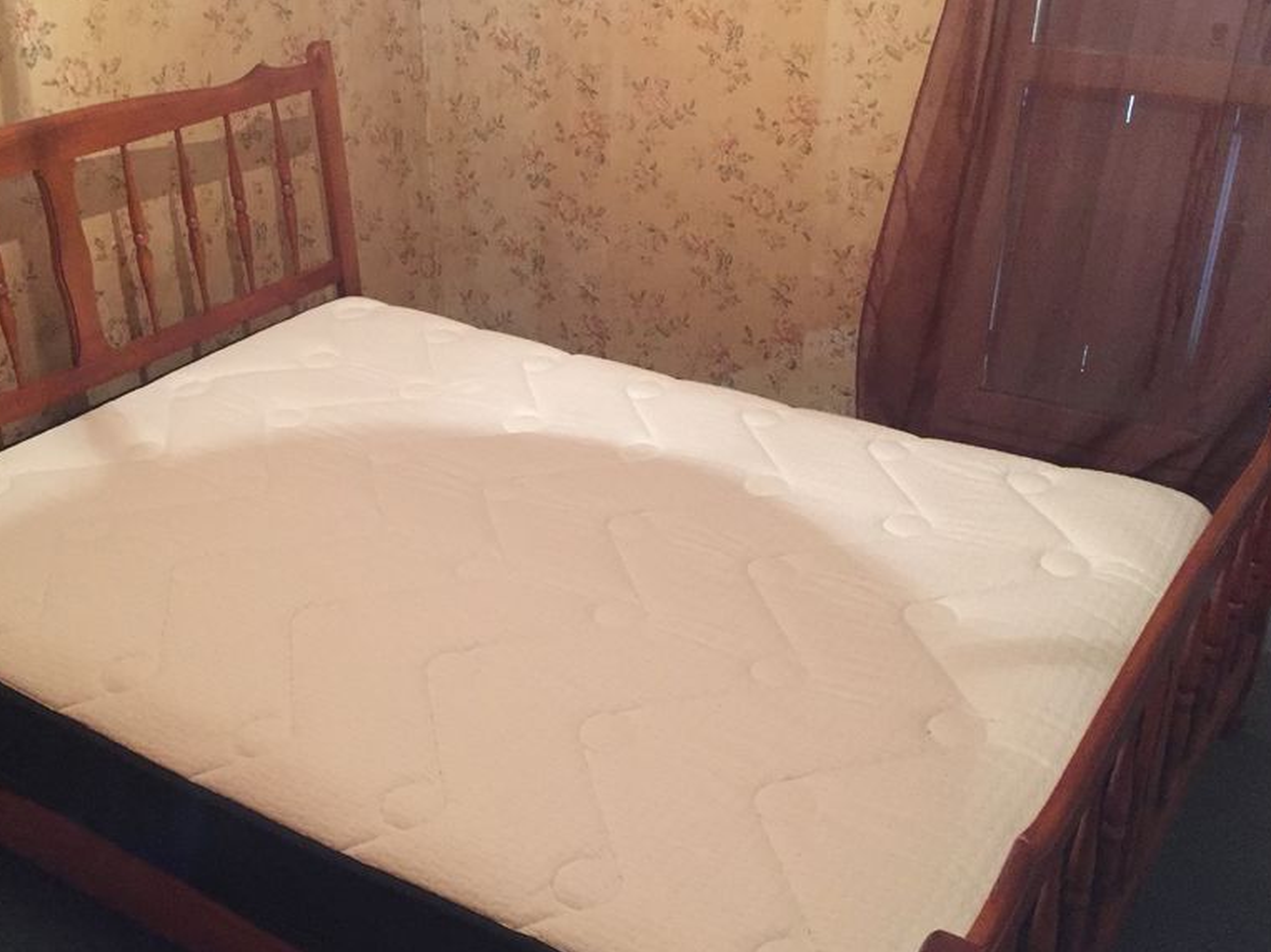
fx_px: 1395
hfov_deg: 48.9
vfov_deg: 37.7
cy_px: 488
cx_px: 555
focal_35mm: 38
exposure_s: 1/17
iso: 400
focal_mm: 4.15
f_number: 2.2
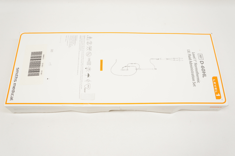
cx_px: 118
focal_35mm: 32
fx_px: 205
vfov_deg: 41.6
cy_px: 78
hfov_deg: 59.5
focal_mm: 21
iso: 400
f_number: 6.3
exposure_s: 1/60
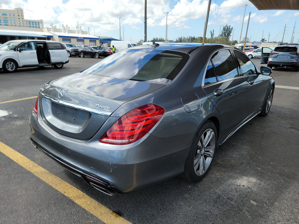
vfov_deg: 56.8
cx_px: 150
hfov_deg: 71.6
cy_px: 112
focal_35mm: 24
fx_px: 207
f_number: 1.8
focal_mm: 6.7
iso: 50
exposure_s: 1/502
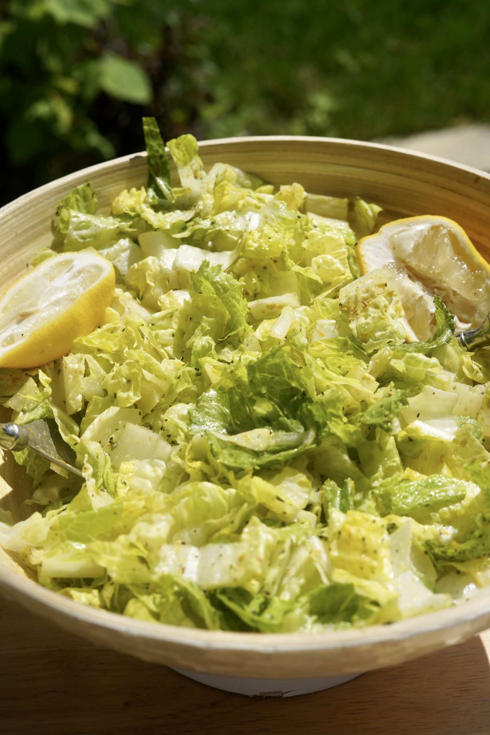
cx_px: 245
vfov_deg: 39.6
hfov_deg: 27.0
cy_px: 368
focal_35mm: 50
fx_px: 1021
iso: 100
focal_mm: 50
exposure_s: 1/500
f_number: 7.1
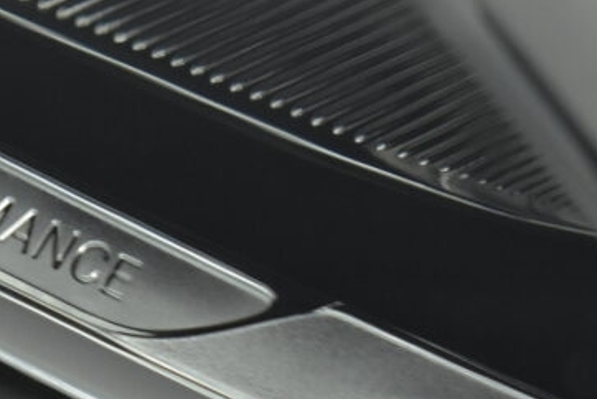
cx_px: -81
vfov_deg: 6.5
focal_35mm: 212
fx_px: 3518
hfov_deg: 9.6
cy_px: 257
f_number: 5.6
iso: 1600
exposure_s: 1/125
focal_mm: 50
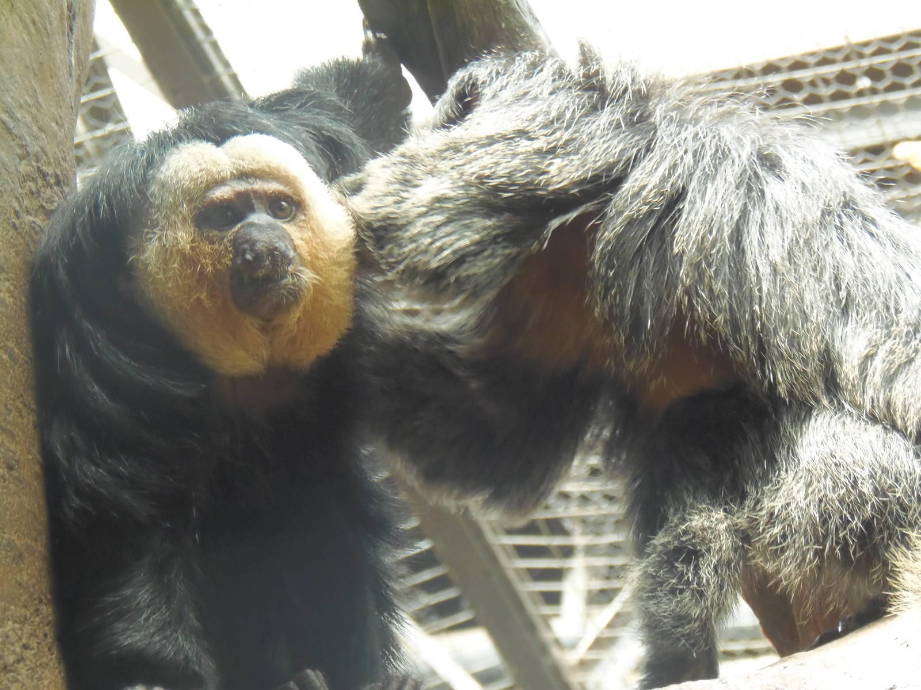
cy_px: 345
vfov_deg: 9.3
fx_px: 4230
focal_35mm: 159
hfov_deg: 12.4
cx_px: 460
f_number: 4.8
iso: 200
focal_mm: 29.4
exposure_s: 1/15
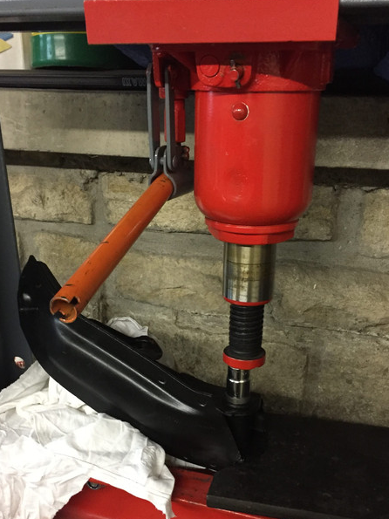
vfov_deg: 47.5
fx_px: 585
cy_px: 316
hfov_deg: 36.8
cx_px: 183
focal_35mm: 39
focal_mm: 4.15
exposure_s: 1/25
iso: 250
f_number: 2.2
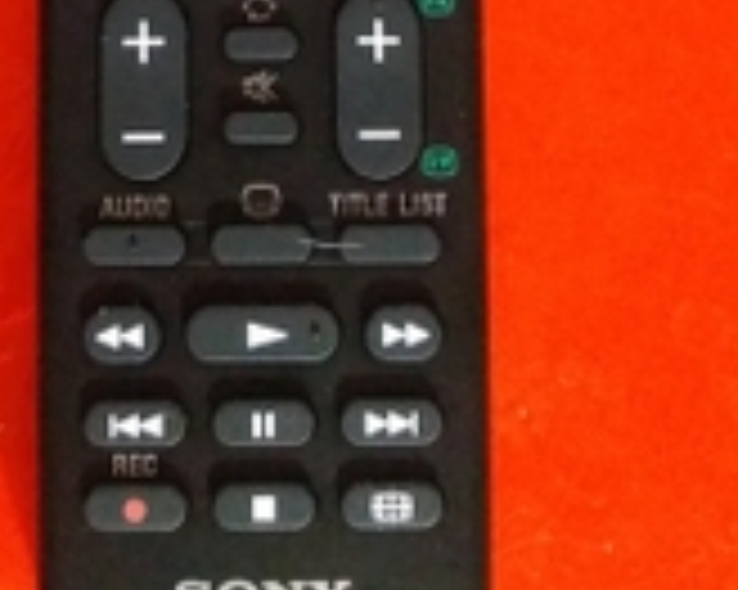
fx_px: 1681
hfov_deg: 24.7
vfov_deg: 18.2
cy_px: -230
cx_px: 261
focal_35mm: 77
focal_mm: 3.7
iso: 800
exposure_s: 1/8
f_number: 1.9
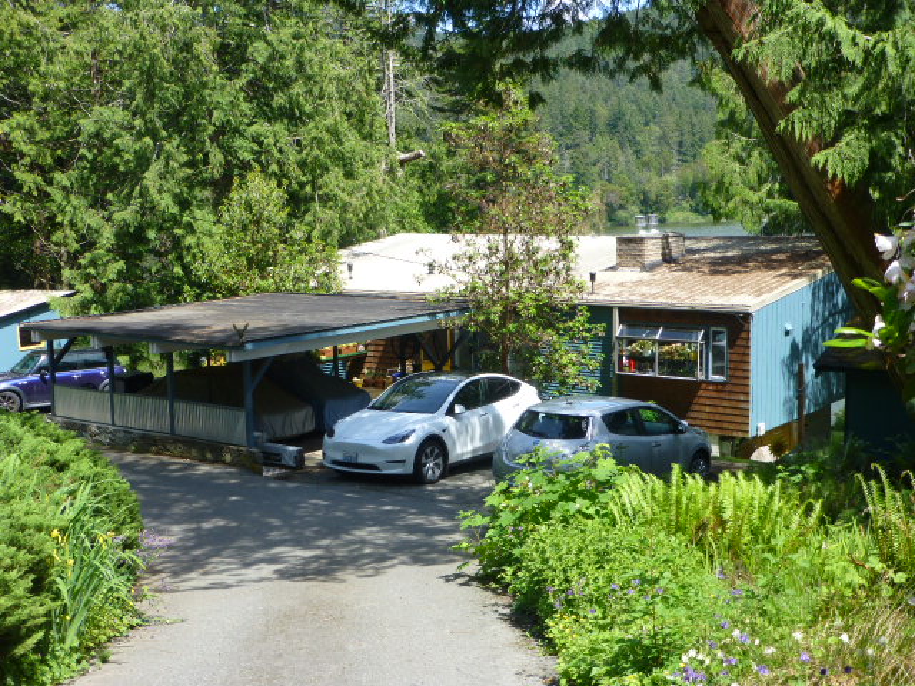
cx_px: 458
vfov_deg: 32.9
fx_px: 1163
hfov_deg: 42.9
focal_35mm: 44
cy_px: 343
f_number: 4.1
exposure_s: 1/320
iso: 100
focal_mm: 7.9
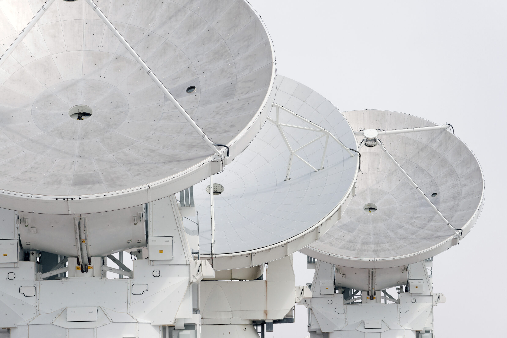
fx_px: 2817
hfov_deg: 10.3
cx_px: 254
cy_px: 169
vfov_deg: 6.9
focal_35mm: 200
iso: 200
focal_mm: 200
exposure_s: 1/1000
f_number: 11
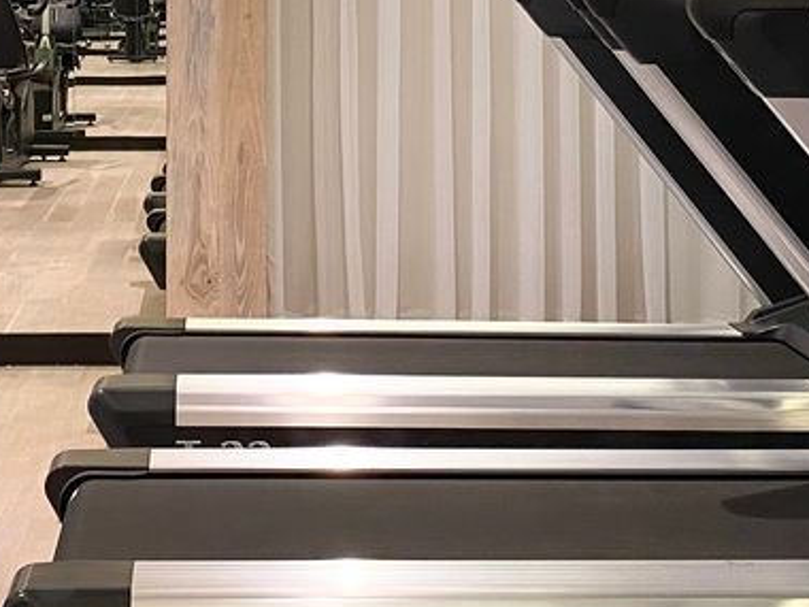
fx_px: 1916
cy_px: -47
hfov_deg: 23.6
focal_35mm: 82
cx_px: 224
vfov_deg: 17.4
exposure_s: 1/60
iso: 250
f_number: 1.8
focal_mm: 4.25
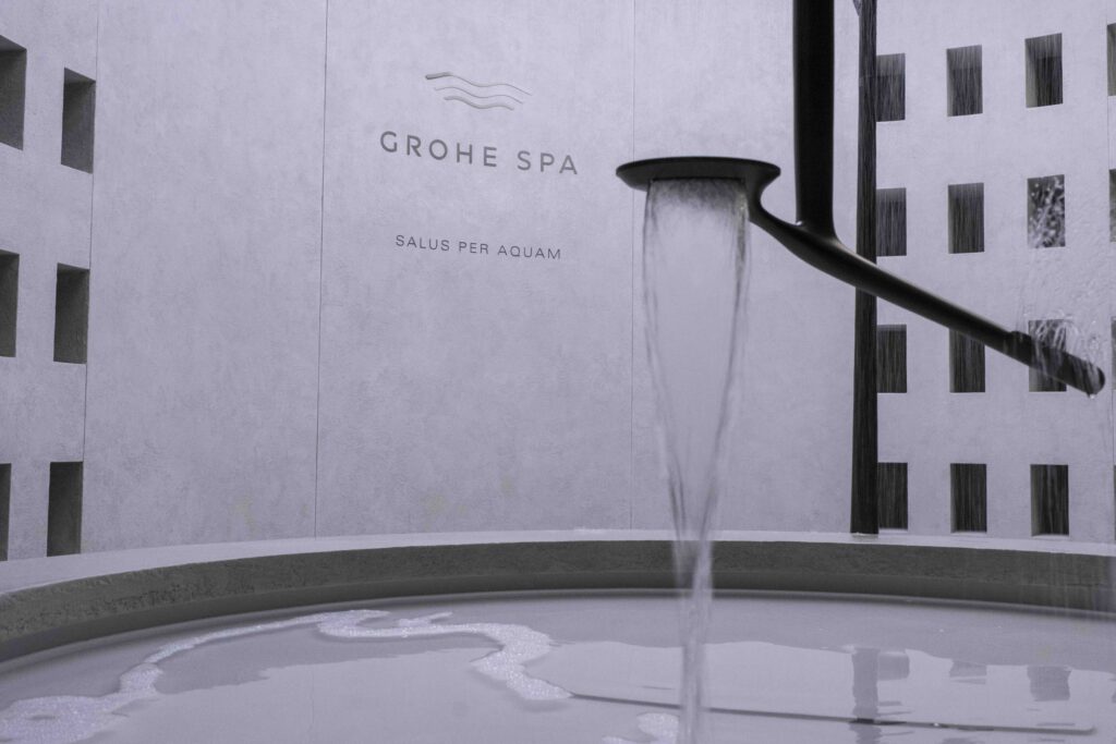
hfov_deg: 54.4
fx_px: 1085
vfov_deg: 37.9
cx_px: 558
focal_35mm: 35
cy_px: 372
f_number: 11
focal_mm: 23.4
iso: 4000
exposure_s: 1/60
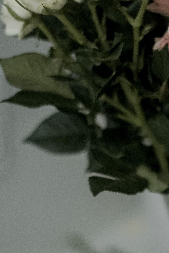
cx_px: 275
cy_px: 282
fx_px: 1429
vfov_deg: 10.0
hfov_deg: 6.7
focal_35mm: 203
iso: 1250
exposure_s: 1/160
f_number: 1.8
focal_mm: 50
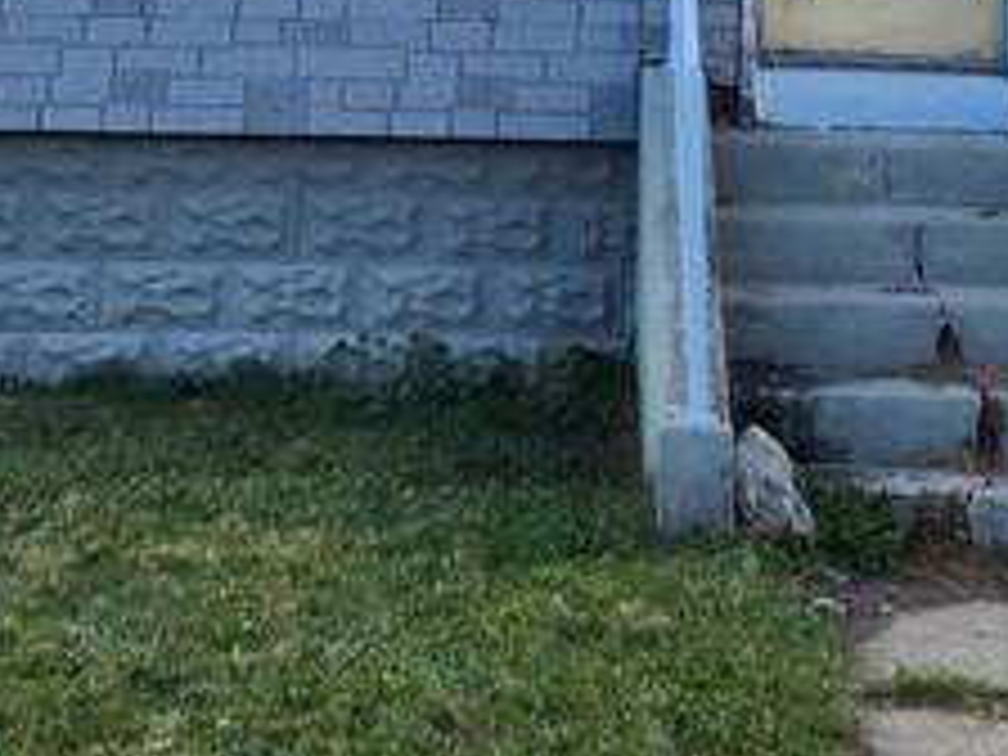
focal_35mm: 82
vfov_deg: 15.8
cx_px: 603
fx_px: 2388
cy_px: -518
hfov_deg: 23.8
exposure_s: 1/628
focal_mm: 6.4
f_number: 1.8
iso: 12
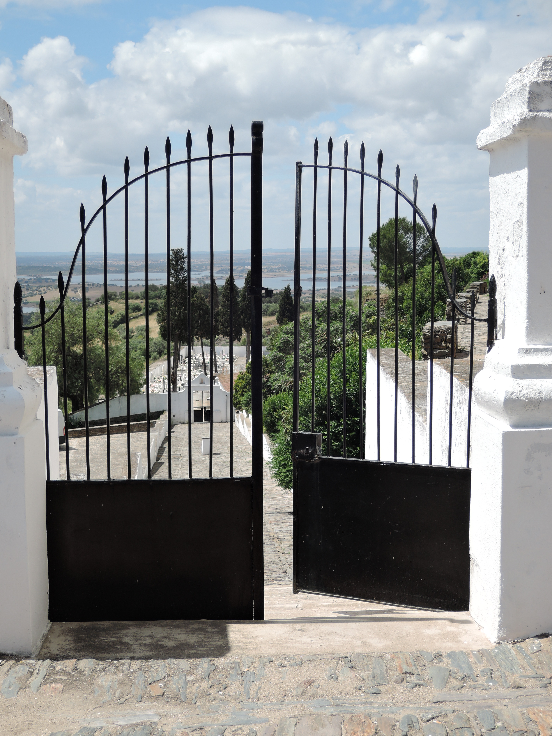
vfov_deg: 34.9
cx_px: 276
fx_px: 1169
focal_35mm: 55
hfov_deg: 26.6
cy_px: 368
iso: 80
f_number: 3.5
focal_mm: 11.8
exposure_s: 1/125
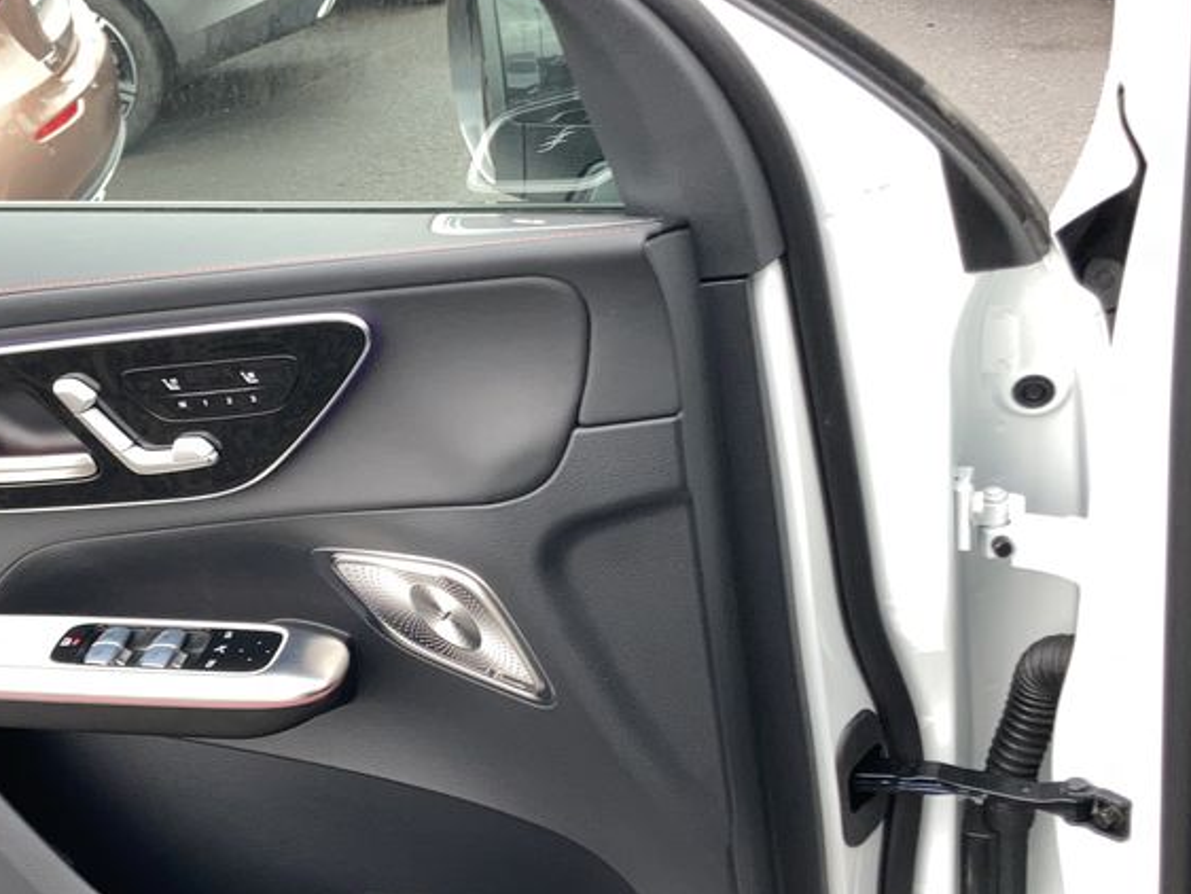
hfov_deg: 37.1
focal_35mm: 51
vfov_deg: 28.5
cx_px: 415
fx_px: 1755
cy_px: 508
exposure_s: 1/30
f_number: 1.8
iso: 80
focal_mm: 3.99
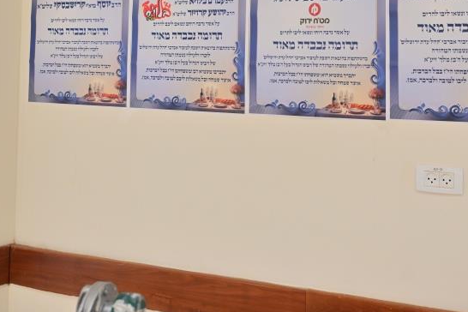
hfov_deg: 42.6
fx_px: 585
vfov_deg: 28.5
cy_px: 22
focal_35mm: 45
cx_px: 337
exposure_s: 1/160
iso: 640
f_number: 4
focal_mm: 24
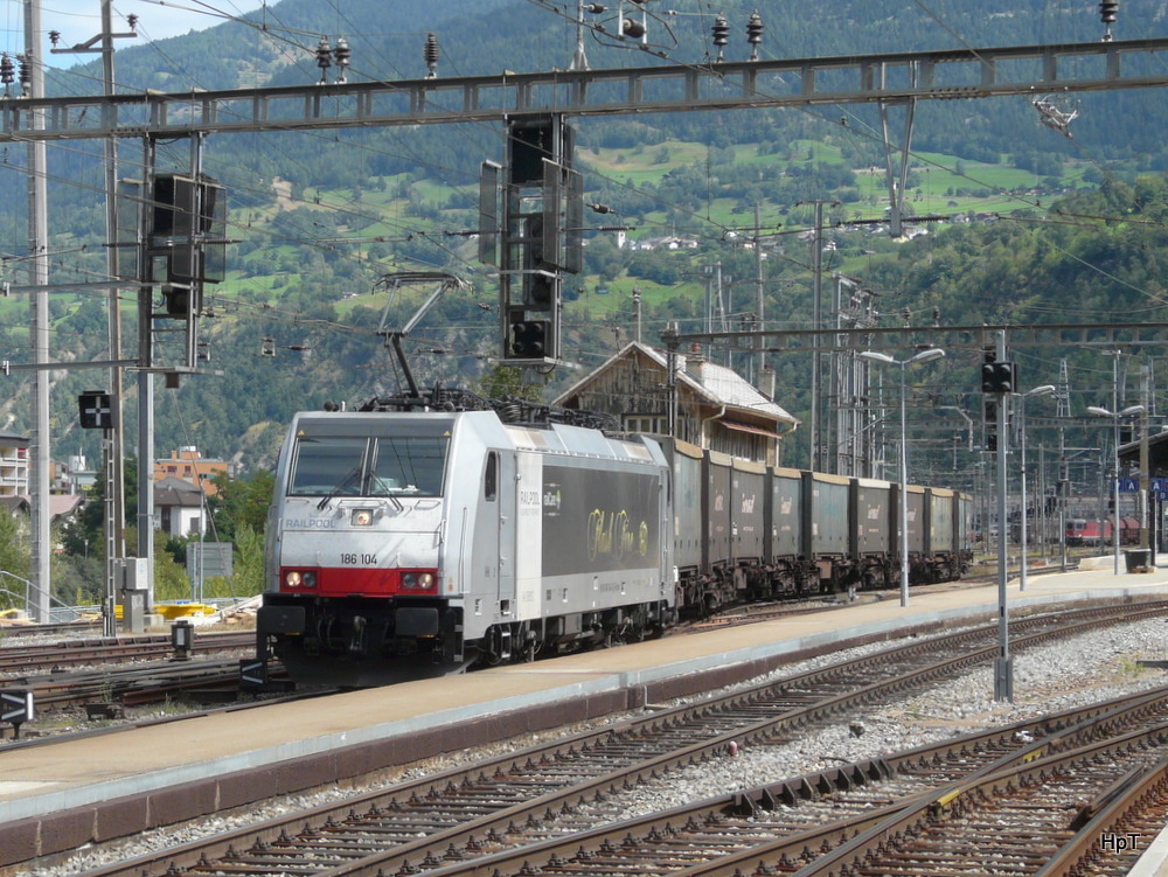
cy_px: 438
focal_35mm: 64
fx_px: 2161
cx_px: 584
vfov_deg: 23.0
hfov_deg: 30.3
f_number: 4
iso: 100
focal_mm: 10.5
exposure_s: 1/500
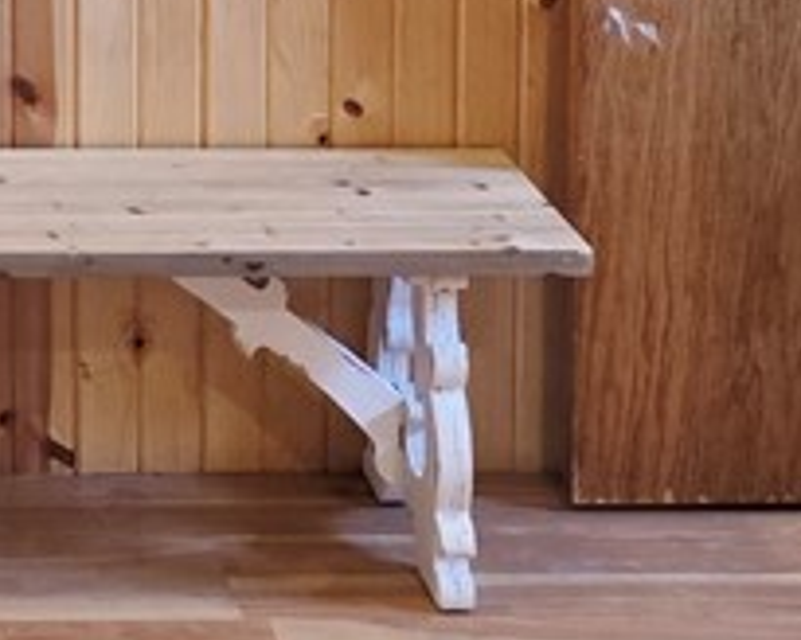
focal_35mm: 112
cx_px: -297
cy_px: -527
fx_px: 2655
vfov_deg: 12.5
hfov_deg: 16.1
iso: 200
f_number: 1.7
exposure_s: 1/120
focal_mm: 6.3
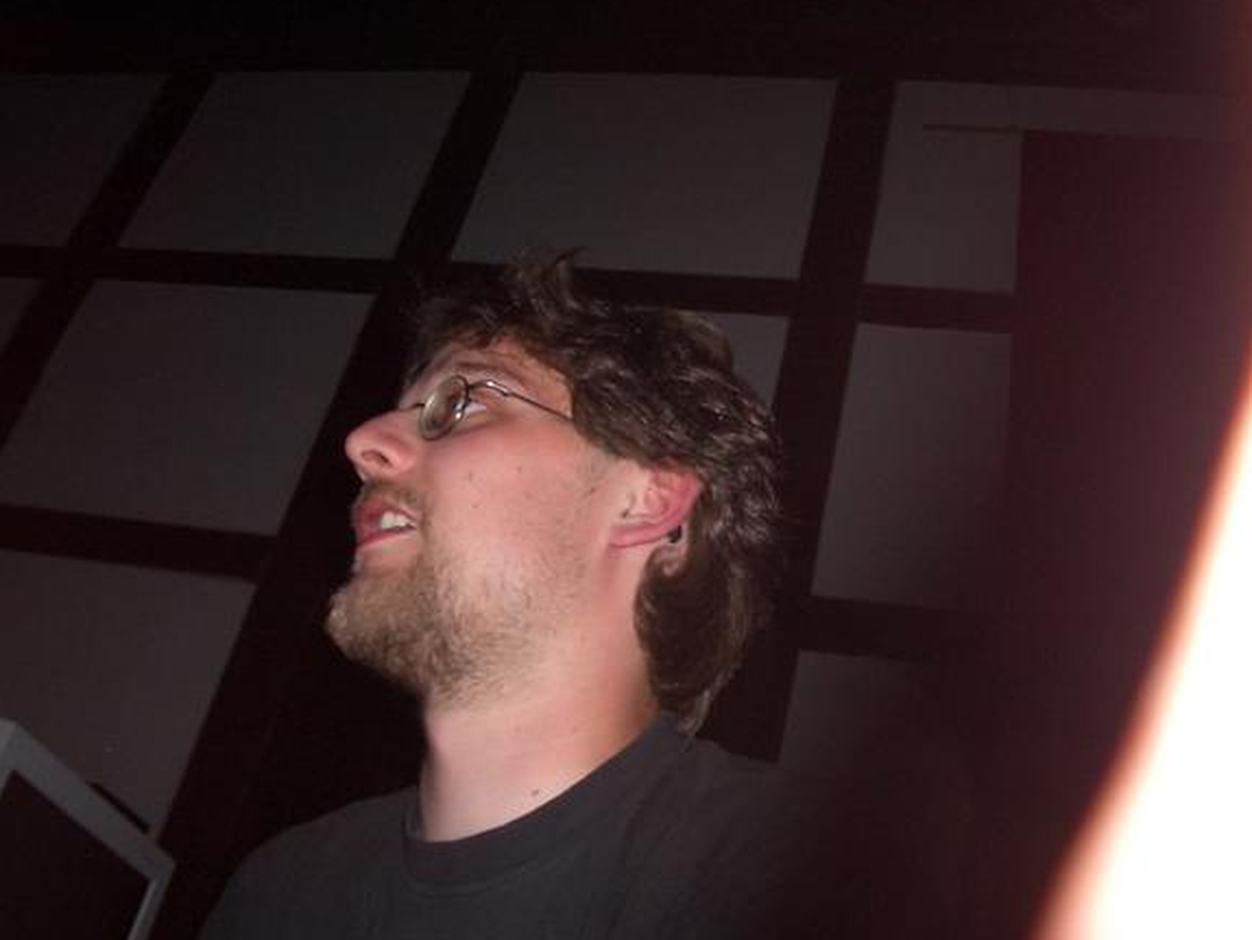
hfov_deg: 47.8
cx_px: 696
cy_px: 491
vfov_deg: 36.8
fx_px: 1411
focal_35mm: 39
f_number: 2.6
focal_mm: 5.8
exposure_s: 1/40
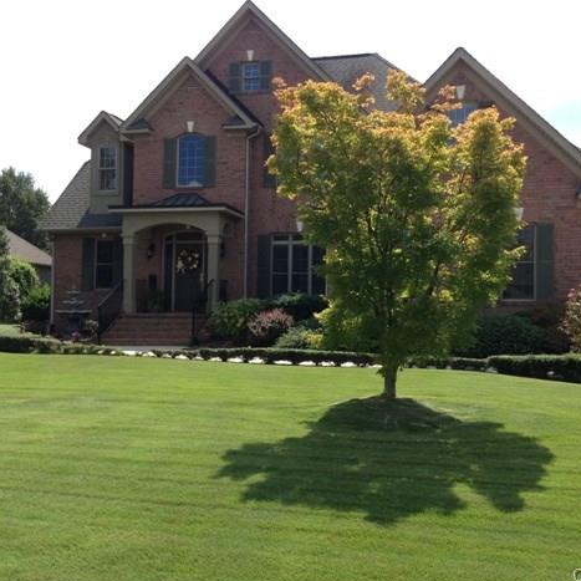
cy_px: 289
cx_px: 317
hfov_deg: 41.8
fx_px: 760
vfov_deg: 41.9
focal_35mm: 40
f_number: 2.4
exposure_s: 1/935
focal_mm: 4.13
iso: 50
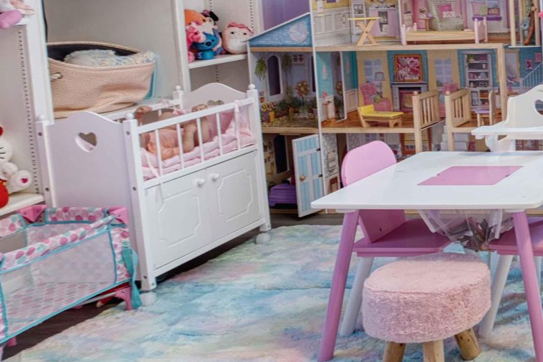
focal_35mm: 56
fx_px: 845
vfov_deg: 23.5
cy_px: 34
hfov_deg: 26.1
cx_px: 817
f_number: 11
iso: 400
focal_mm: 15
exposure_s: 1/1.25
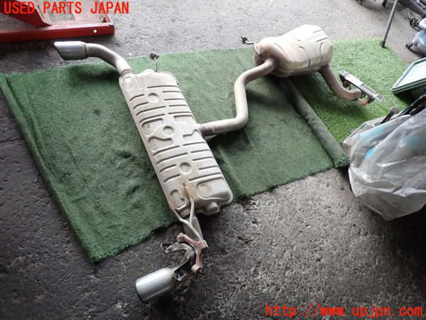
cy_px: 160
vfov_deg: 54.9
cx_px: 213
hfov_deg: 69.4
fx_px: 308
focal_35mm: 25
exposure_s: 1/60
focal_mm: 4.5
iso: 200
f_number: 2
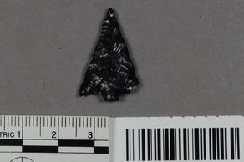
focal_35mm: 127
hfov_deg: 16.2
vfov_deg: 10.7
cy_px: 127
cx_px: 106
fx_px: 859
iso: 200
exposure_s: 1/8
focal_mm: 45
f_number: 25
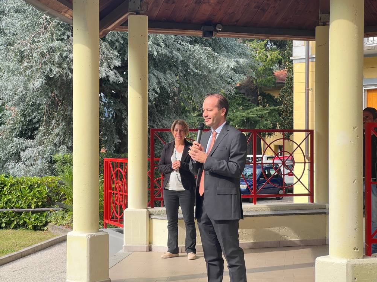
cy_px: 140
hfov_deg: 25.0
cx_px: 188
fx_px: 849
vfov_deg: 18.9
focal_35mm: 78
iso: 32
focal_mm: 9
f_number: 2.8
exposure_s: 1/166
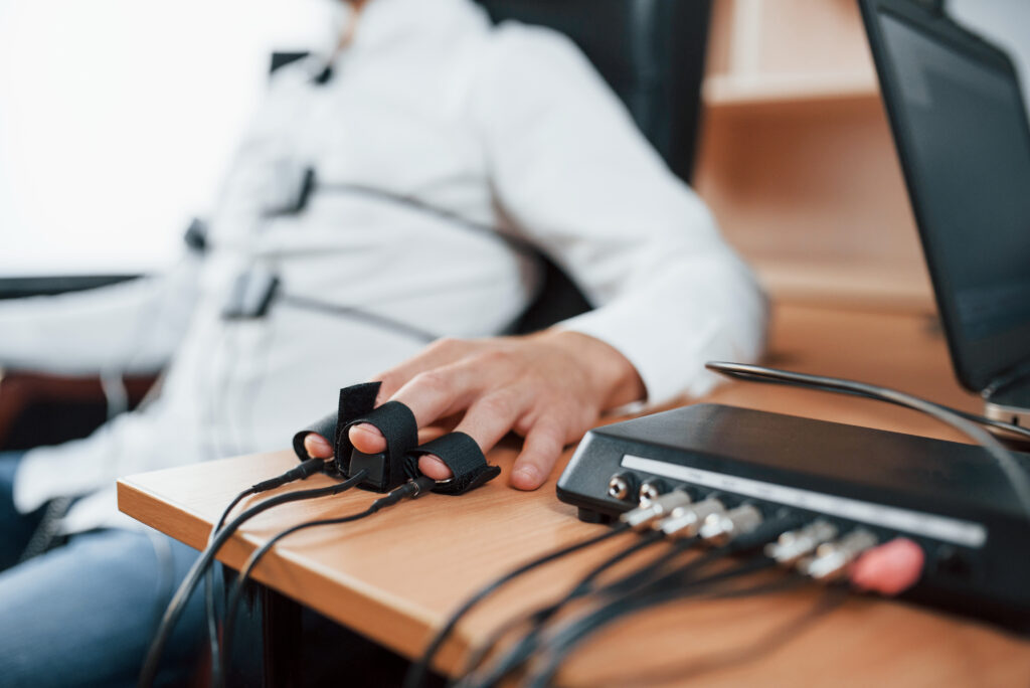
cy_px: 344
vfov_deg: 37.9
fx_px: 1002
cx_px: 515
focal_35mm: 35
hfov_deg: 54.4
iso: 400
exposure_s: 1/200
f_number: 2.2
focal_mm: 35
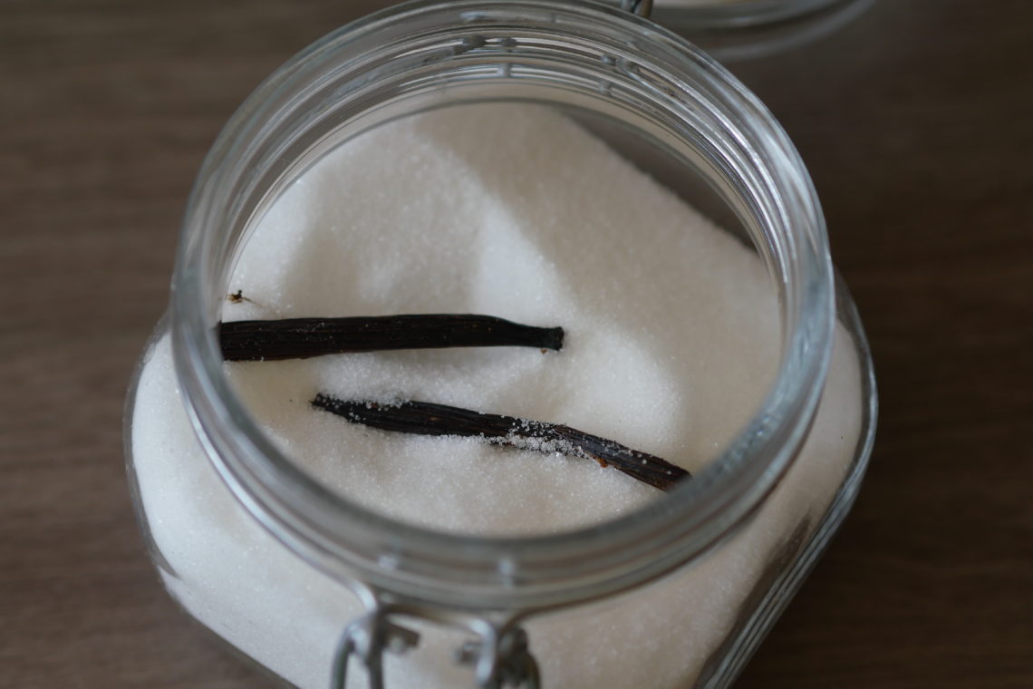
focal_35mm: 93
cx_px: 516
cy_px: 344
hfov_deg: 21.9
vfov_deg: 14.7
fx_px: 2668
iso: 200
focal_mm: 45
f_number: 2.2
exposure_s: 1/250
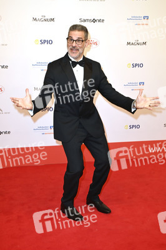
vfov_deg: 41.1
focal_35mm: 48
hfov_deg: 28.0
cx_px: 83
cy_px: 125
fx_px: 333
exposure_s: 1/200
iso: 640
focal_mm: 48
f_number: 7.1
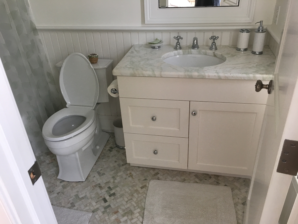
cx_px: 149
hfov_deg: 61.7
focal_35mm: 29
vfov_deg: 48.2
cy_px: 112
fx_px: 250
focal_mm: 4.15
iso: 32
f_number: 2.2
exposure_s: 1/15
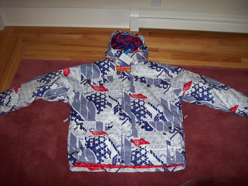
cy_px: 93
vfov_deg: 39.6
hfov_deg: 51.4
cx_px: 124
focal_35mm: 36
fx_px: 258
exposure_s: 1/64
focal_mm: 6
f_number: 2.7
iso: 140
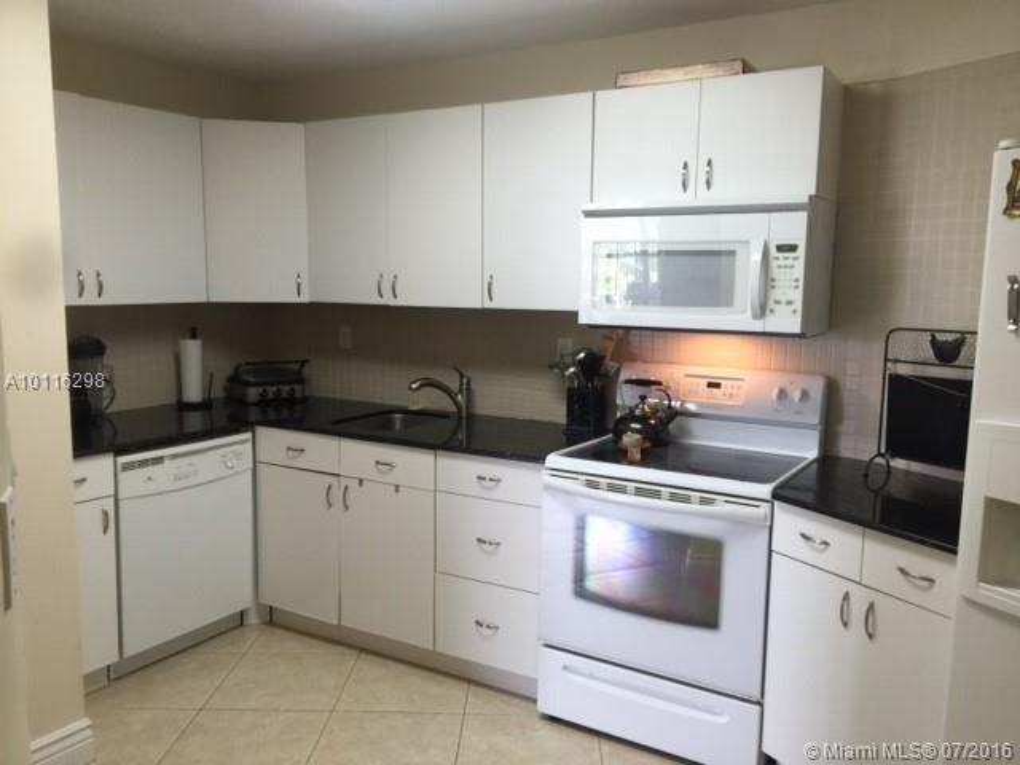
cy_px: 382
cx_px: 510
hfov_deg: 61.7
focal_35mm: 29
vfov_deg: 48.2
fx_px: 855
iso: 50
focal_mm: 4.15
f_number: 2.2
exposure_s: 1/30
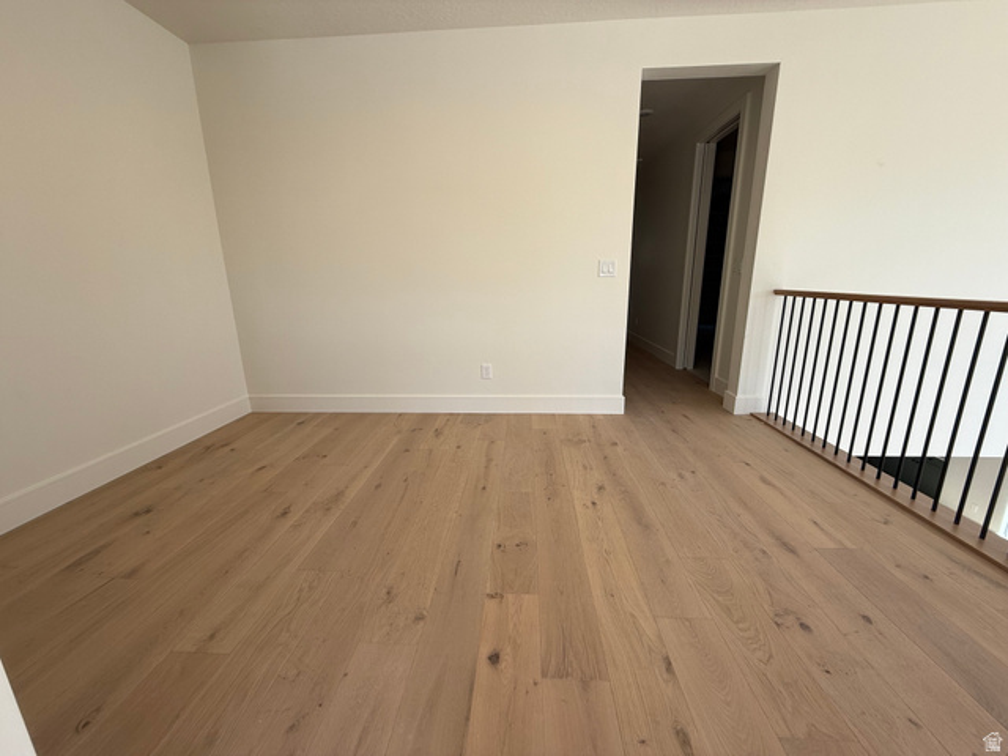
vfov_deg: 85.7
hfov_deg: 102.1
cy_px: 378
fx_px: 408
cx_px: 504
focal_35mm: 14
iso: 50
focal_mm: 2.22
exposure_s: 1/193
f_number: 2.2
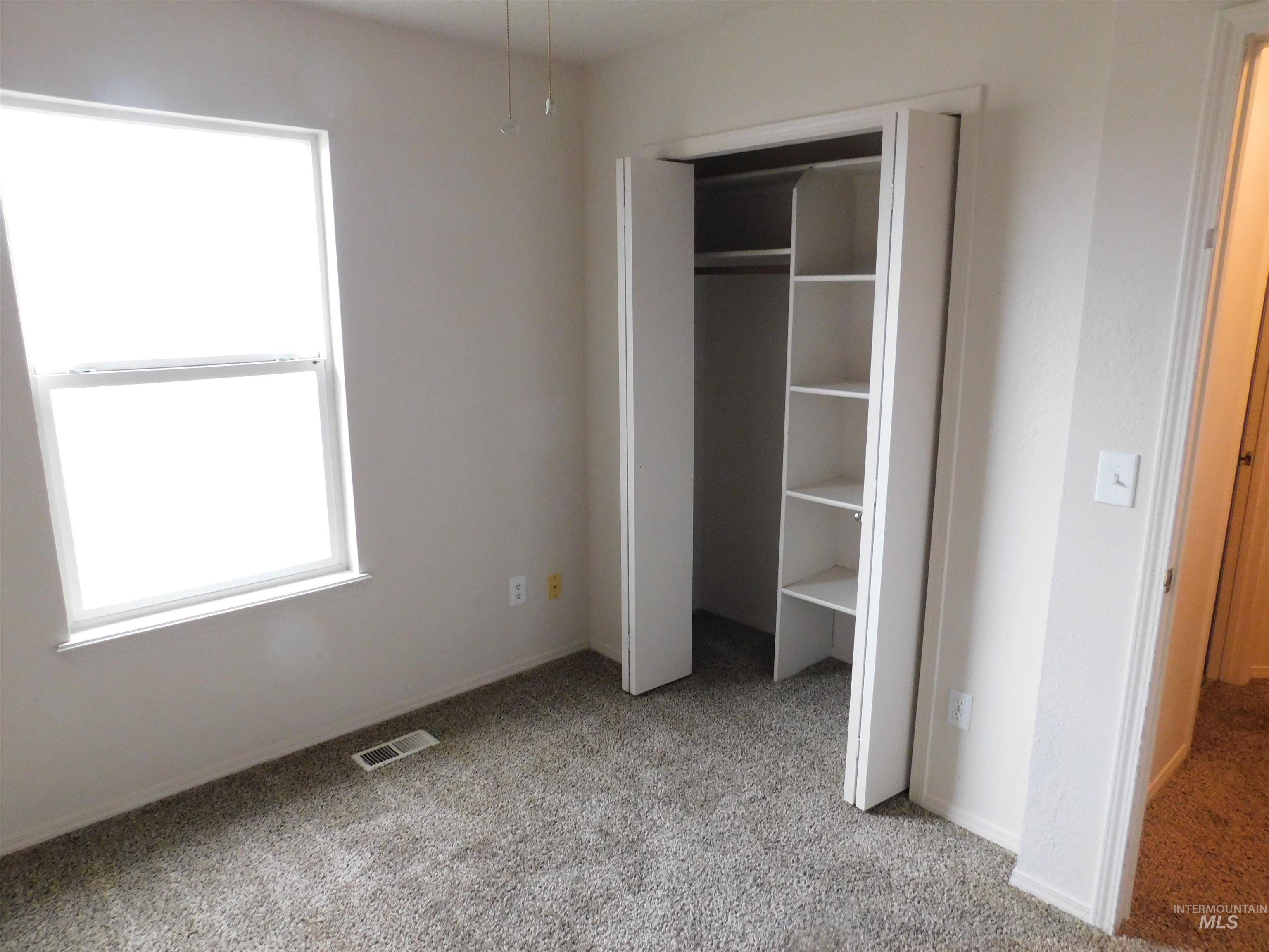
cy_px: 476
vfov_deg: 58.9
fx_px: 843
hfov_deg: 73.9
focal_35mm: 23
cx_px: 634
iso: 400
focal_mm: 4
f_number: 3
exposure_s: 1/20
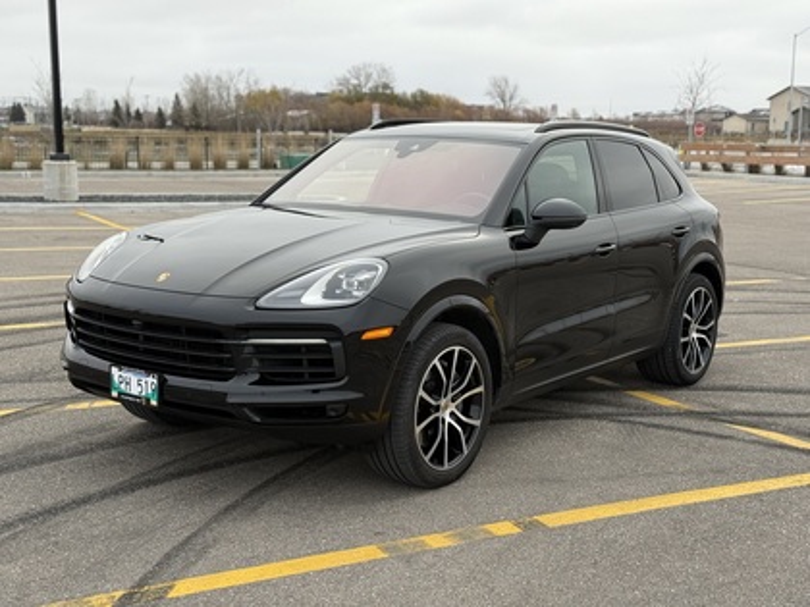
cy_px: 304
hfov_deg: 39.7
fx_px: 1123
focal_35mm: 48
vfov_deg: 30.3
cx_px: 405
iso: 80
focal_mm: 6.76
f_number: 1.78
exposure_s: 1/611
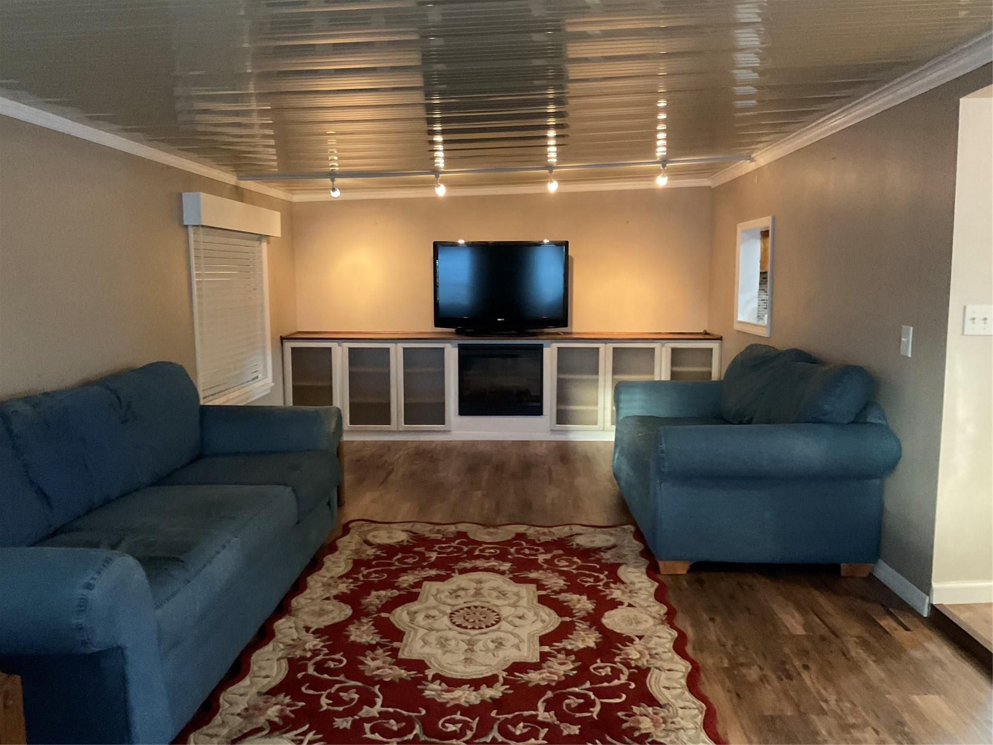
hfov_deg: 61.7
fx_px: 832
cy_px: 372
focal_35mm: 29
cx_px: 496
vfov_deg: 48.2
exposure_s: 1/30
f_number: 1.8
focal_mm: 3
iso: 500
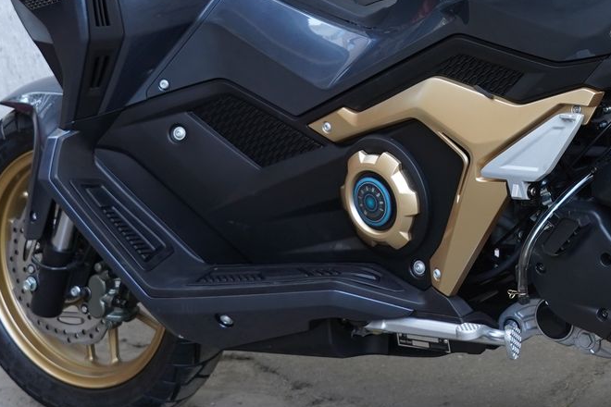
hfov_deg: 19.2
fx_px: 1748
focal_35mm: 103
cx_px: 632
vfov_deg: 13.2
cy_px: 28
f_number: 4
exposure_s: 1/160
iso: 500
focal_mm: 34
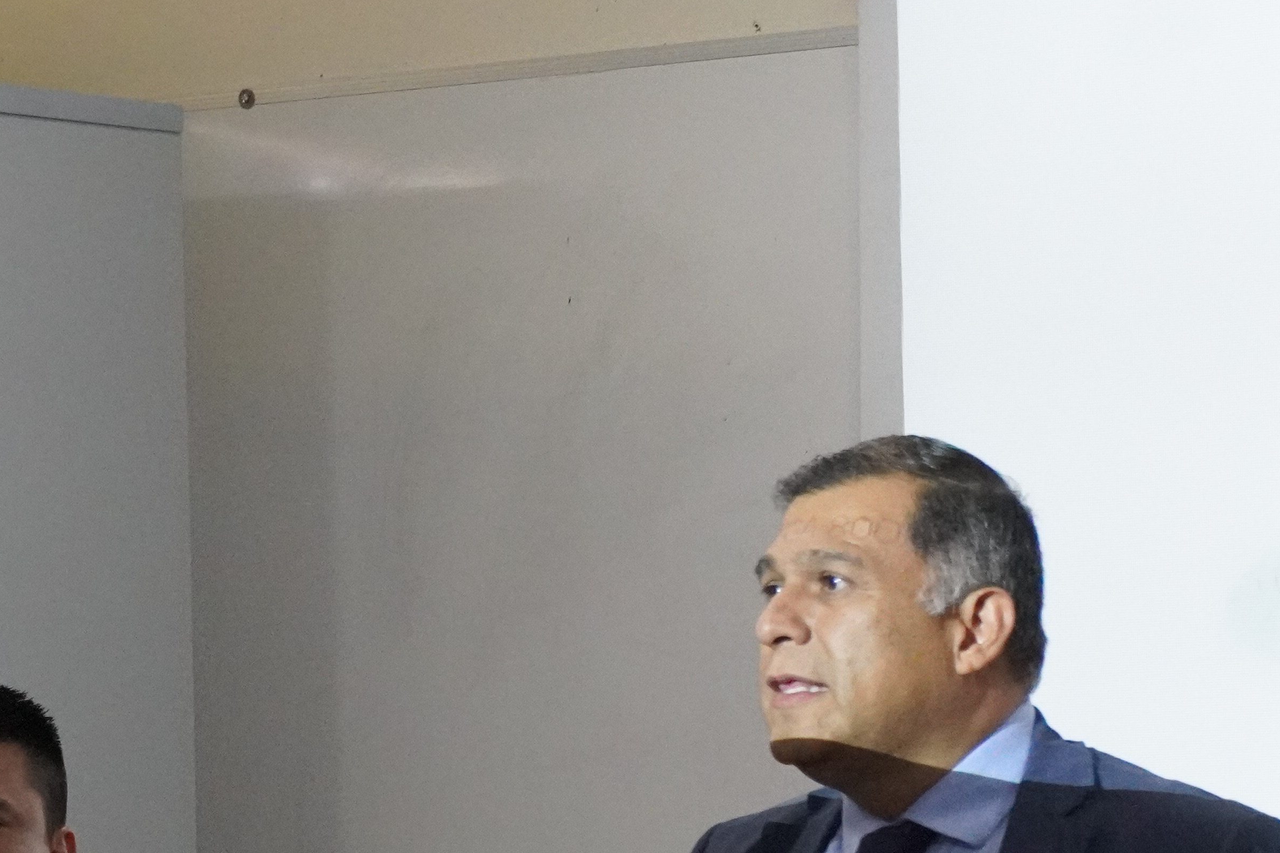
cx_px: 1077
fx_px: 6017
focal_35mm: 169
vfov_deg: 8.0
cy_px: 990
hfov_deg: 12.1
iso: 6400
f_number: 5.6
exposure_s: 1/125
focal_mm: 45
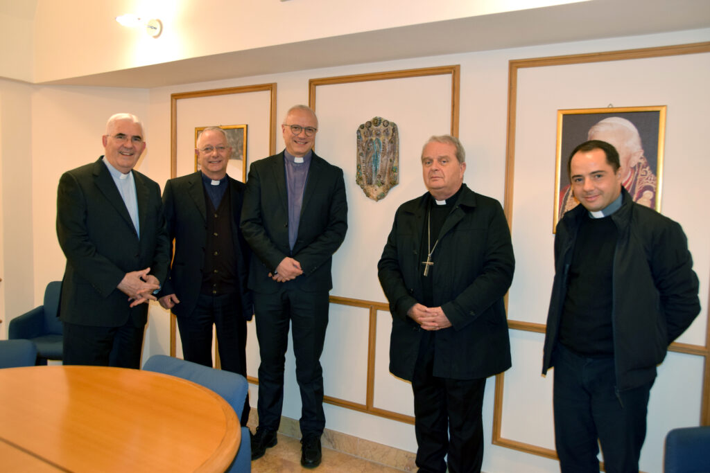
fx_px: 592
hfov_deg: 61.9
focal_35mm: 30
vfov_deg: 43.6
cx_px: 355
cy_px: 236
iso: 800
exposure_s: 1/80
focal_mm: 20
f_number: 4.5
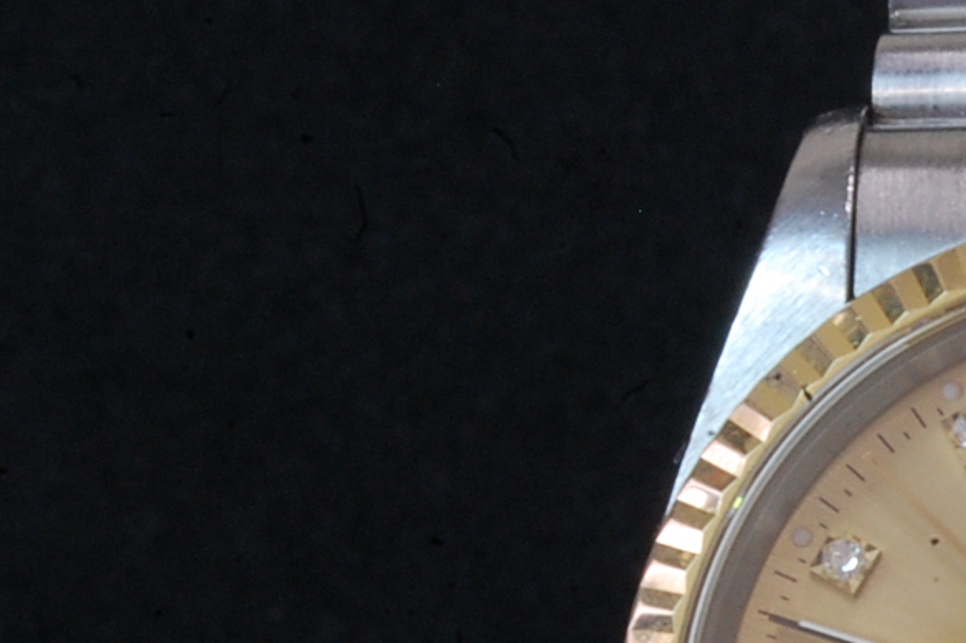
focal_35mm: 347
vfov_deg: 3.9
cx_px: 1101
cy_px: 669
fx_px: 9303
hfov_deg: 5.9
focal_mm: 90
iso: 800
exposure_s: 1/4
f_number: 36
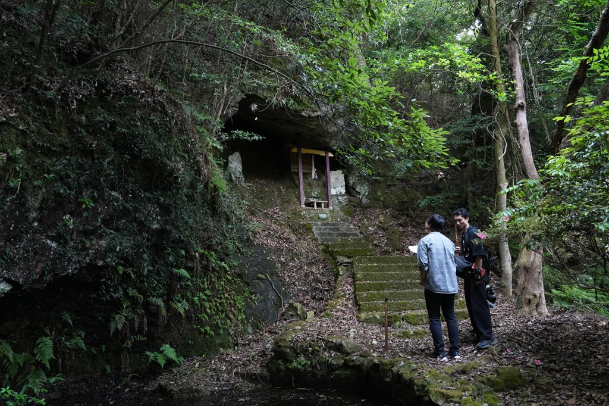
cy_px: 203
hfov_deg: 73.8
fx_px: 406
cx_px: 304
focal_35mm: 24
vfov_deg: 53.1
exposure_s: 1/60
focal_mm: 24
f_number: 10
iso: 2500
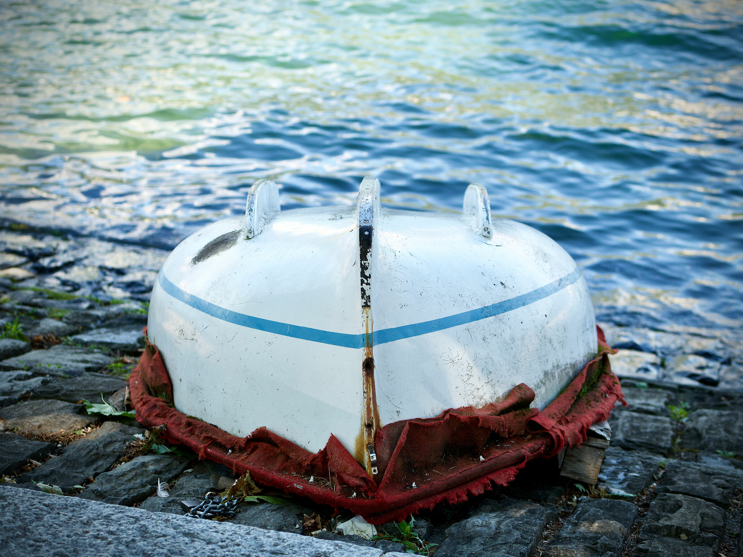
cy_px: 278
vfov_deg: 17.2
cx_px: 372
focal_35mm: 86
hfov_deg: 22.8
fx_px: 1846
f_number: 3.2
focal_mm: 43
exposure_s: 1/500
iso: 200
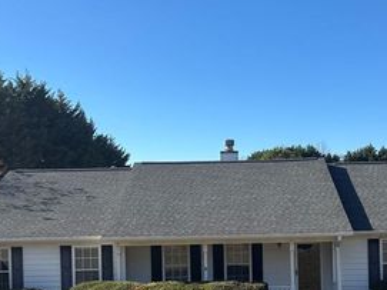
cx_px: 233
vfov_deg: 29.7
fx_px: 536
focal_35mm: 48
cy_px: 222
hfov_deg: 39.5
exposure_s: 1/2024
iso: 50
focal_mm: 5.96
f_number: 1.6
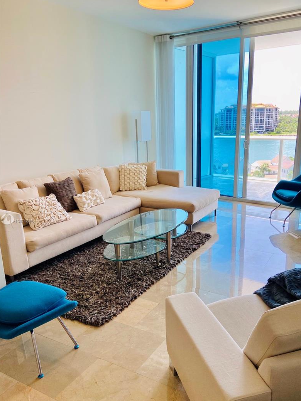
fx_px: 348
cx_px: 172
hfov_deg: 46.7
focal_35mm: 30
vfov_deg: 59.8
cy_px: 221
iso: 32
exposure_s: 1/177
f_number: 1.8
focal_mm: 4.25
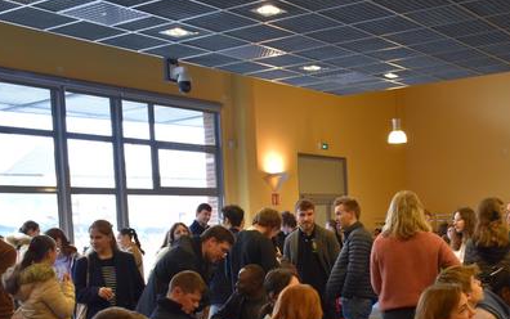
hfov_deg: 36.6
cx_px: 382
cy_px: 285
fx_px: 751
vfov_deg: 23.4
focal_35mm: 54
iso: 500
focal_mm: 20
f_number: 4
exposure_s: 1/60
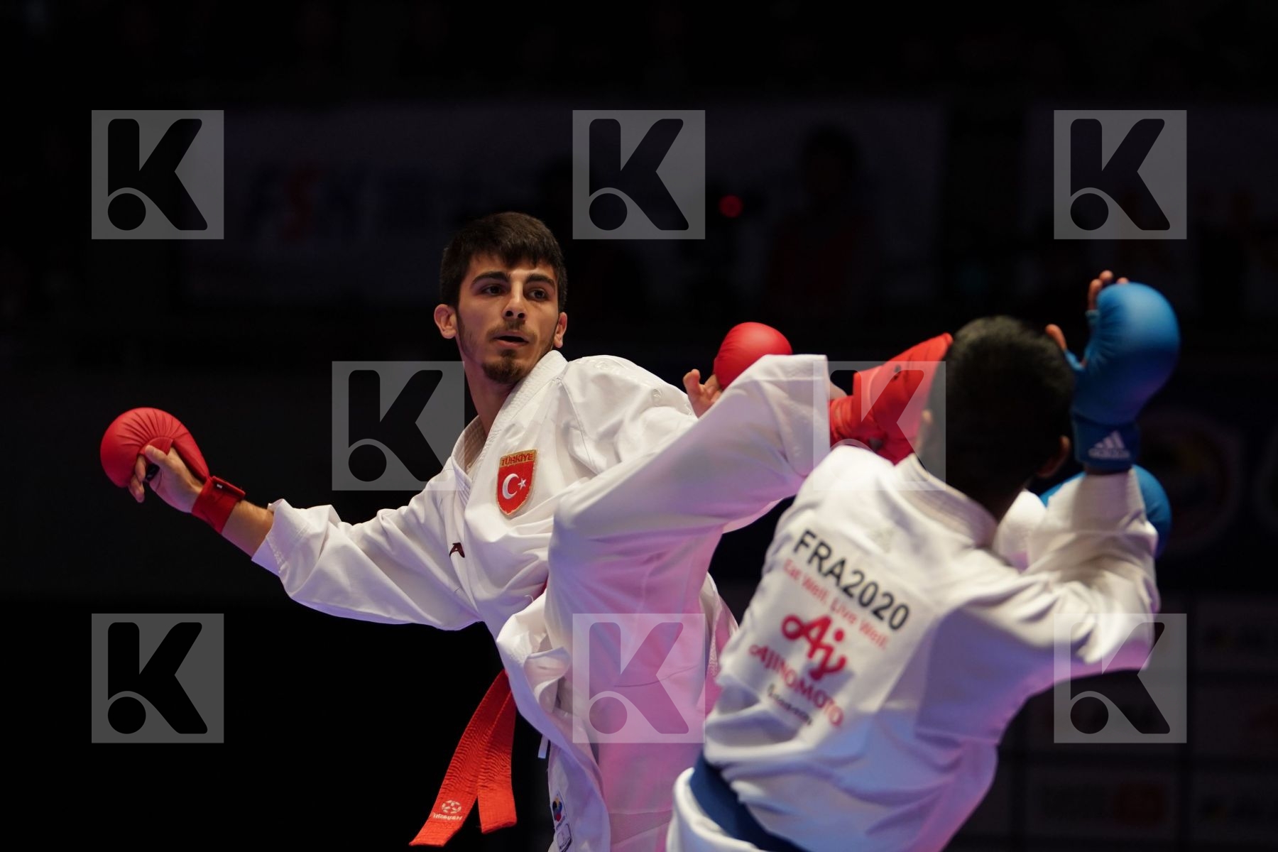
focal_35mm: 234
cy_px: 426
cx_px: 639
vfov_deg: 5.9
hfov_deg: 8.8
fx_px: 8306
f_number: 2.8
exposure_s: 1/1000
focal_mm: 156
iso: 1250
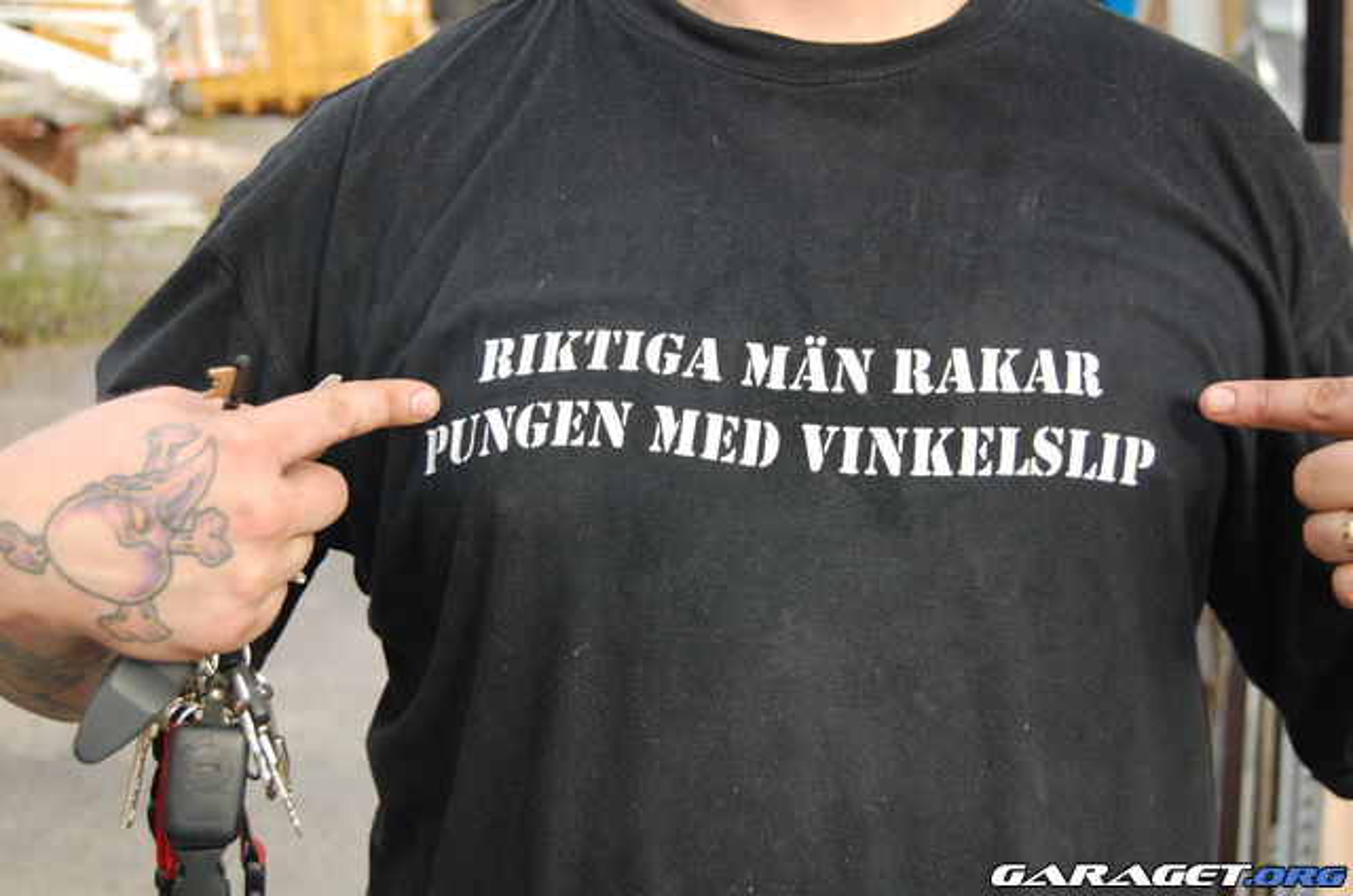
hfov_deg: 35.1
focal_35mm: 57
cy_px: 448
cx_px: 676
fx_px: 2138
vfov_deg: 23.7
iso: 400
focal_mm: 38
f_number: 4.8
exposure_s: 1/80
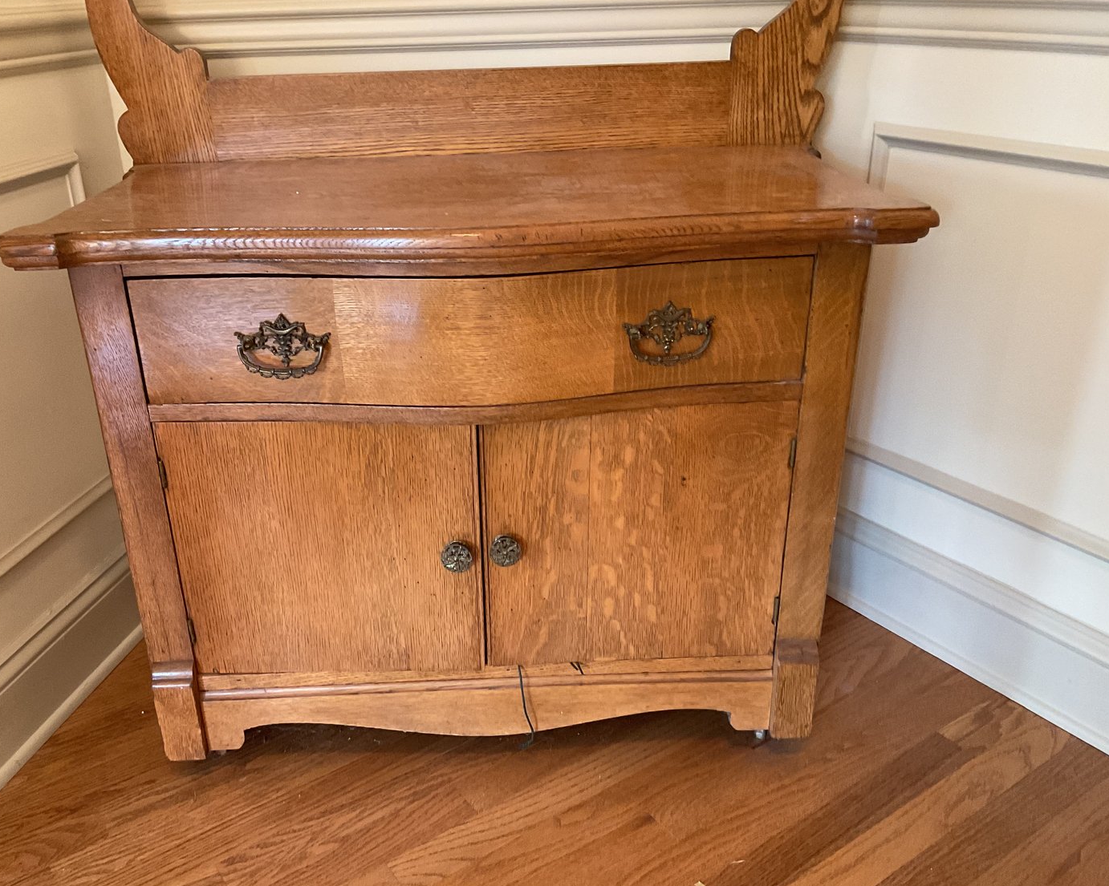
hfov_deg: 57.1
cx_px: 505
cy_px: 448
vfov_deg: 47.1
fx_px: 1017
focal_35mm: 31
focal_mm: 3
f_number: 1.8
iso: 200
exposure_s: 1/60
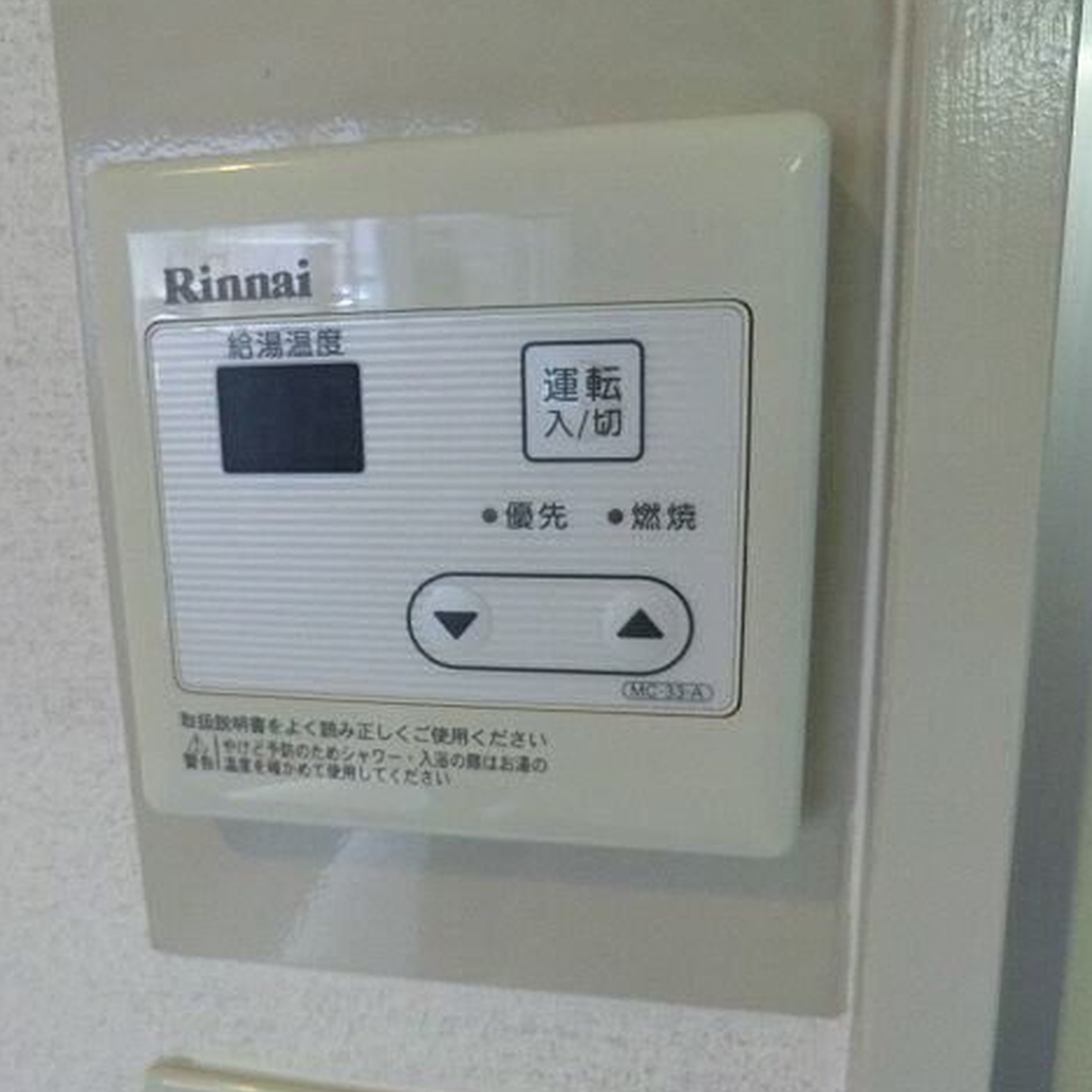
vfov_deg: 55.6
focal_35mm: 29
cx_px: 369
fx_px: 1035
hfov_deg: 54.6
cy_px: 546
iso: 200
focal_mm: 4.3
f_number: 3.2
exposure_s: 1/60
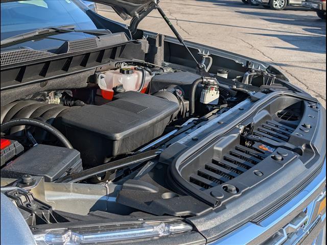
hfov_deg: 38.9
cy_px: 122
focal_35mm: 49
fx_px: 463
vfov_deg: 29.7
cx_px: 164
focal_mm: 6.9
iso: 20
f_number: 1.68
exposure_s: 1/909
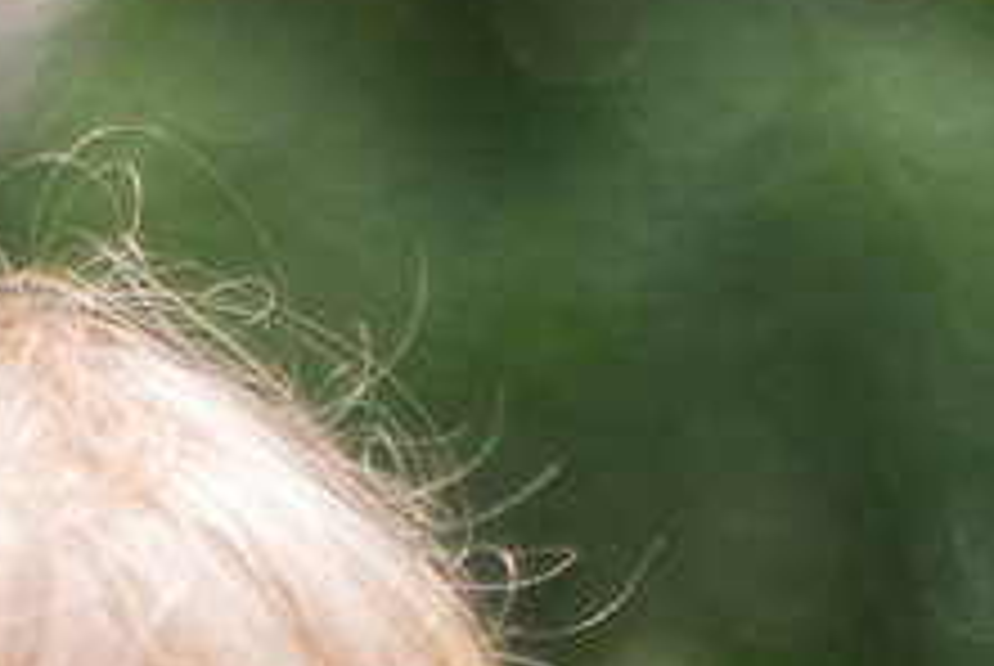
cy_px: 1530
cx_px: 144
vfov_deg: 4.7
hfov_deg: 7.1
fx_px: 7990
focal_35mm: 289
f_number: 2.2
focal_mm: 50
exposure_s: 1/2500
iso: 400
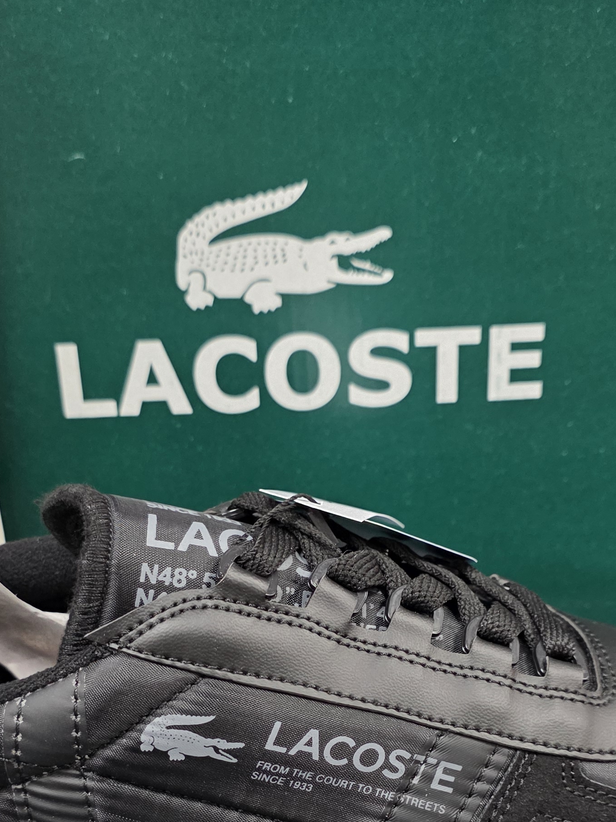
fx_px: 1210
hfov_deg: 28.6
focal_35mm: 51
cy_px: 650
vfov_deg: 36.3
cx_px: 305
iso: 320
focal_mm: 6.3
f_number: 1.7
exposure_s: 1/100
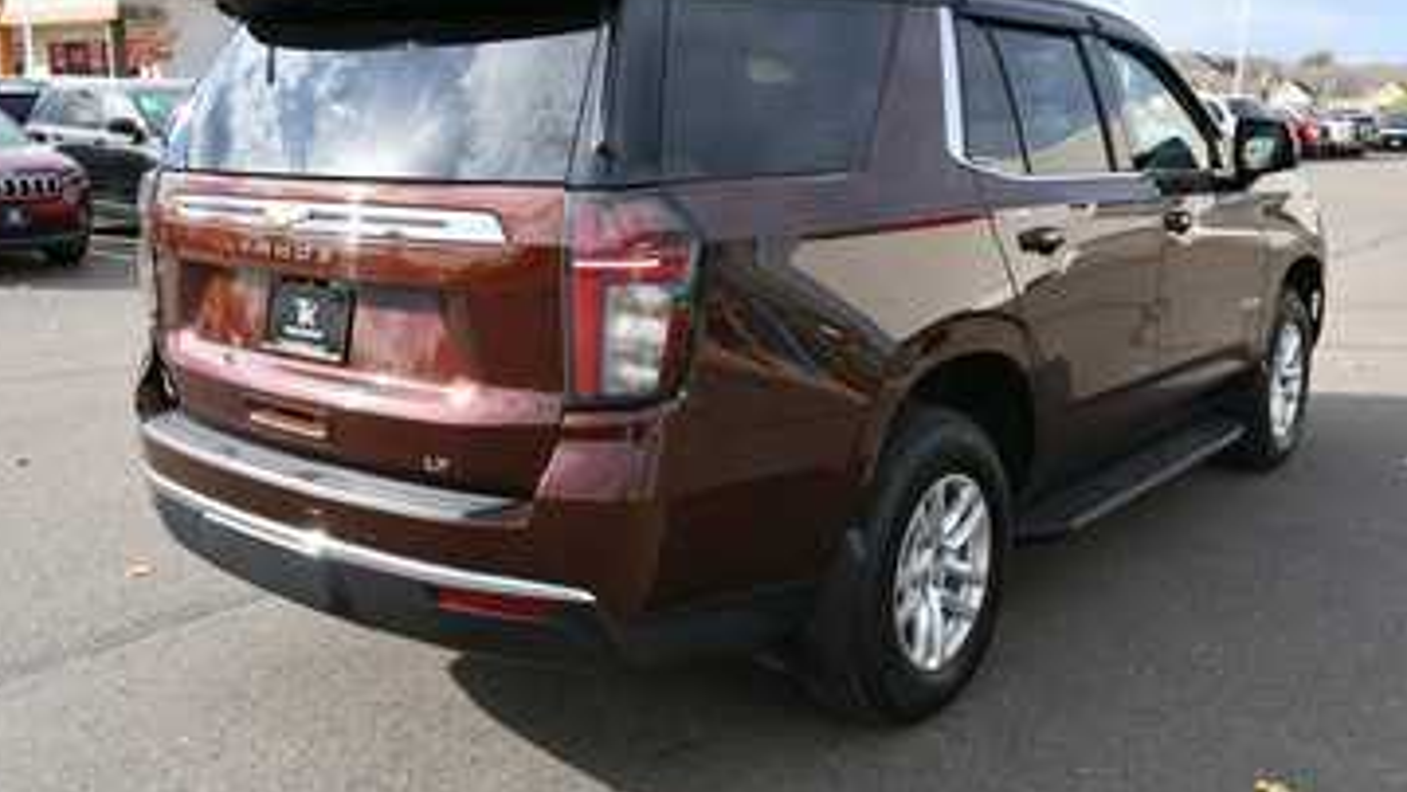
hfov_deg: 56.6
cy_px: 351
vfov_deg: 33.7
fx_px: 1306
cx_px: 658
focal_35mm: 35
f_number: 8
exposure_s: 1/250
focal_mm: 20
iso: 180
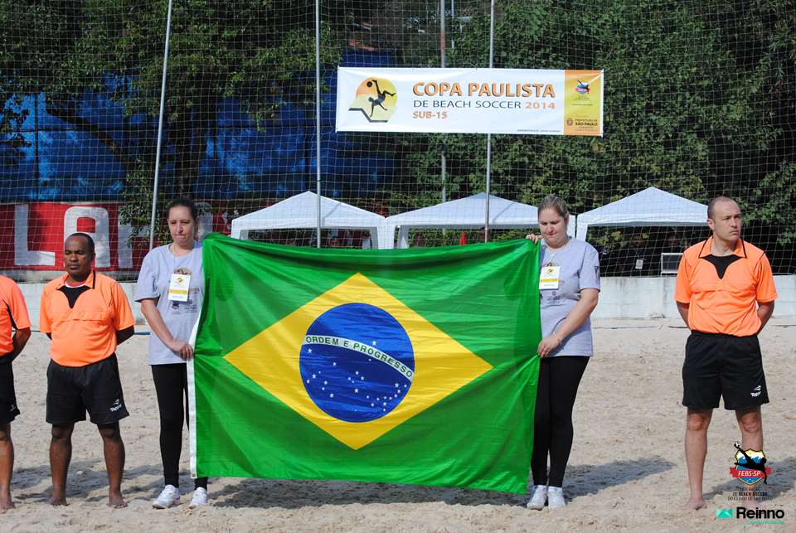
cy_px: 266
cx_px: 398
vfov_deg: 16.6
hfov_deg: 24.6
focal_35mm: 82
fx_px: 1827
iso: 400
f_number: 10
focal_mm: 55
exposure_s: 1/400
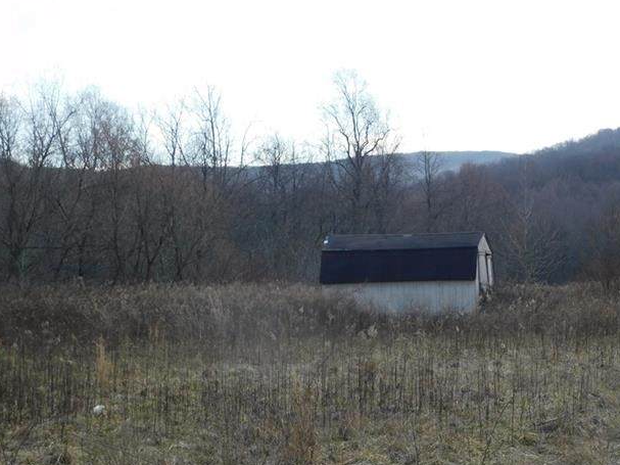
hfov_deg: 16.4
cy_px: 261
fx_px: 2149
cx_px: 354
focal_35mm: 120
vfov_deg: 12.3
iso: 125
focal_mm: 16.1
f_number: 4.5
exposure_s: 1/320
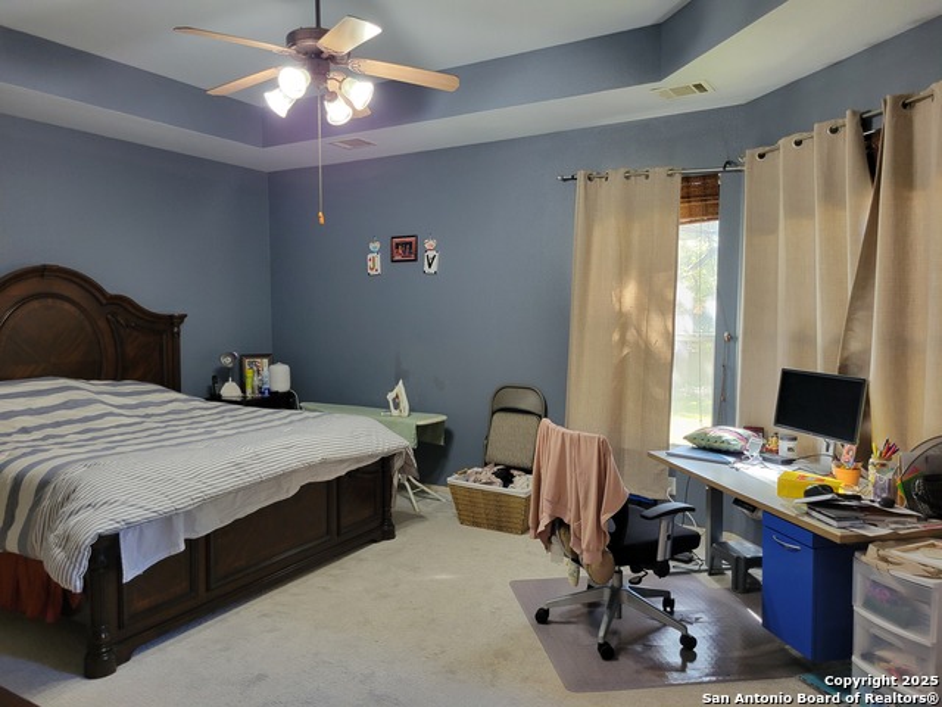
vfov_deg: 53.1
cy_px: 354
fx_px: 708
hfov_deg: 67.3
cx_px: 471
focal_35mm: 26
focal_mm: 5.4
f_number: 1.8
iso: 250
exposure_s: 1/40
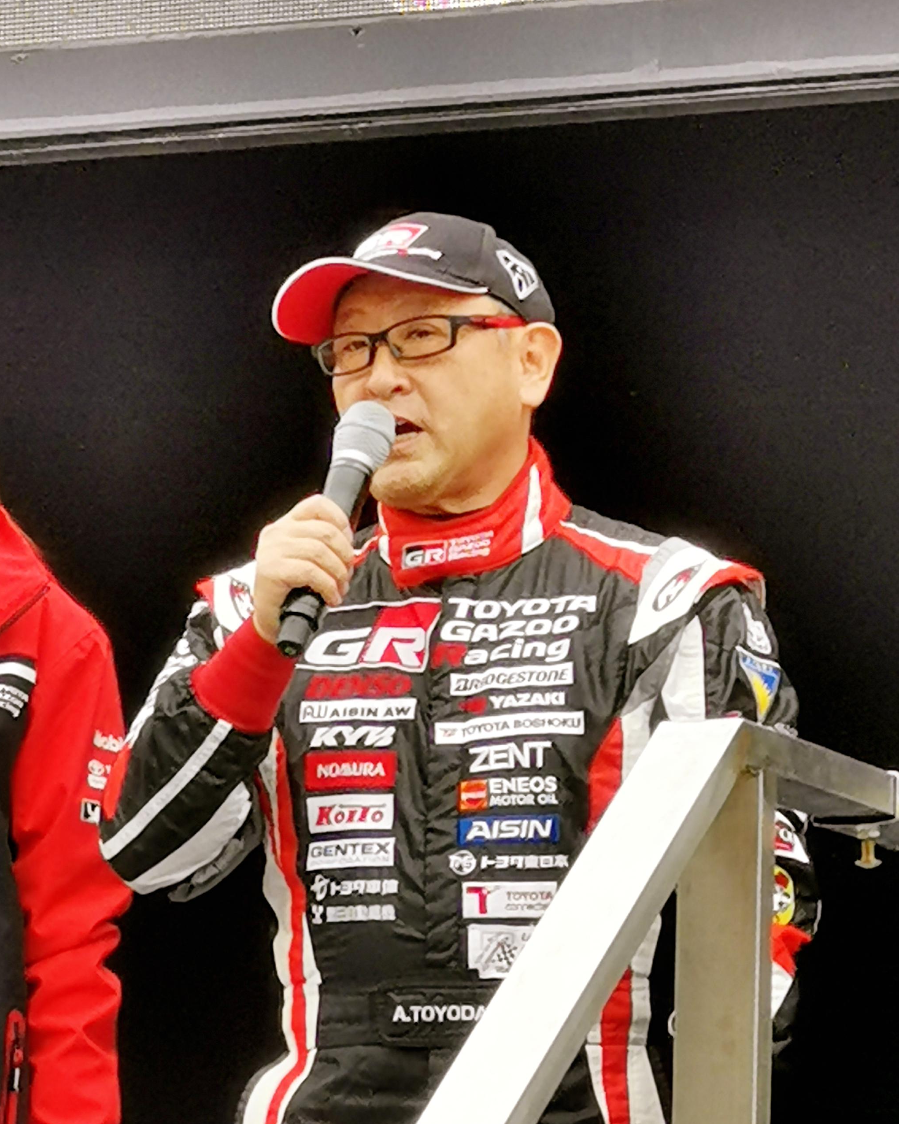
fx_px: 7784
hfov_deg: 6.6
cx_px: 449
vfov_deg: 8.3
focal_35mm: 234
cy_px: 533
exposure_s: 1/307
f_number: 2.4
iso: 50
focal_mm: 3.95
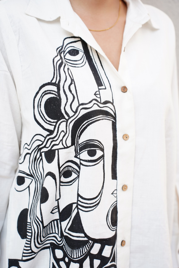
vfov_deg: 31.0
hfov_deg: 20.9
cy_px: 134
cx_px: 90
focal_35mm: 65
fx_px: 485
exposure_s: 1/400
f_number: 3.5
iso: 320
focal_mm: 65
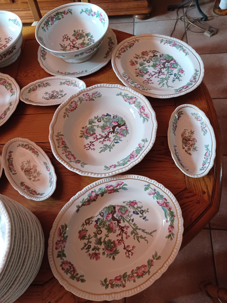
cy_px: 152
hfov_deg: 54.9
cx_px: 114
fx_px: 219
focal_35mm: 25
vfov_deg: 69.4
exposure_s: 1/25
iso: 320
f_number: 1.8
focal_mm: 4.6
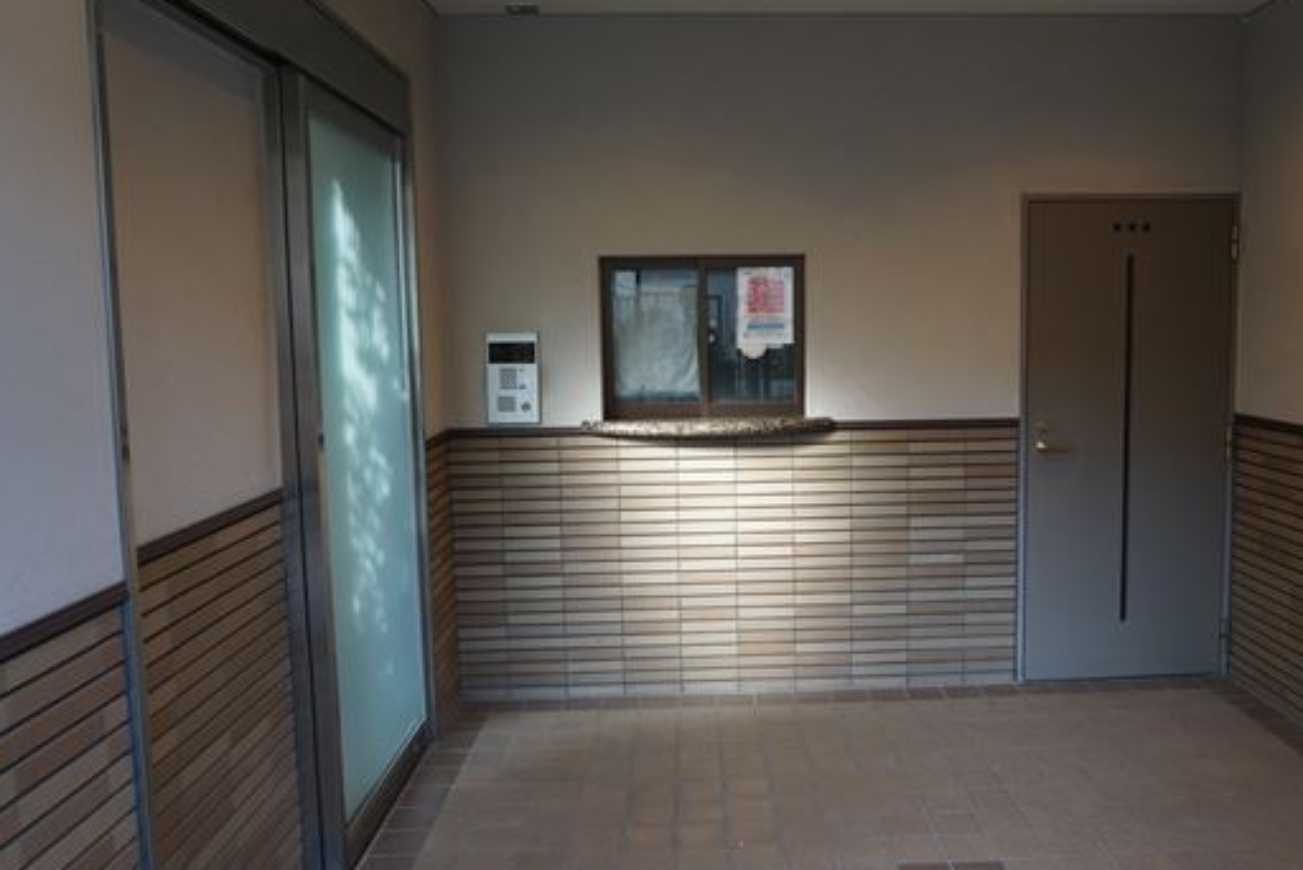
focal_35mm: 30
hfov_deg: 61.6
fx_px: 1086
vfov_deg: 43.7
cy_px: 424
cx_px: 743
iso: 400
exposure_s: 1/160
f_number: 4
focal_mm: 16
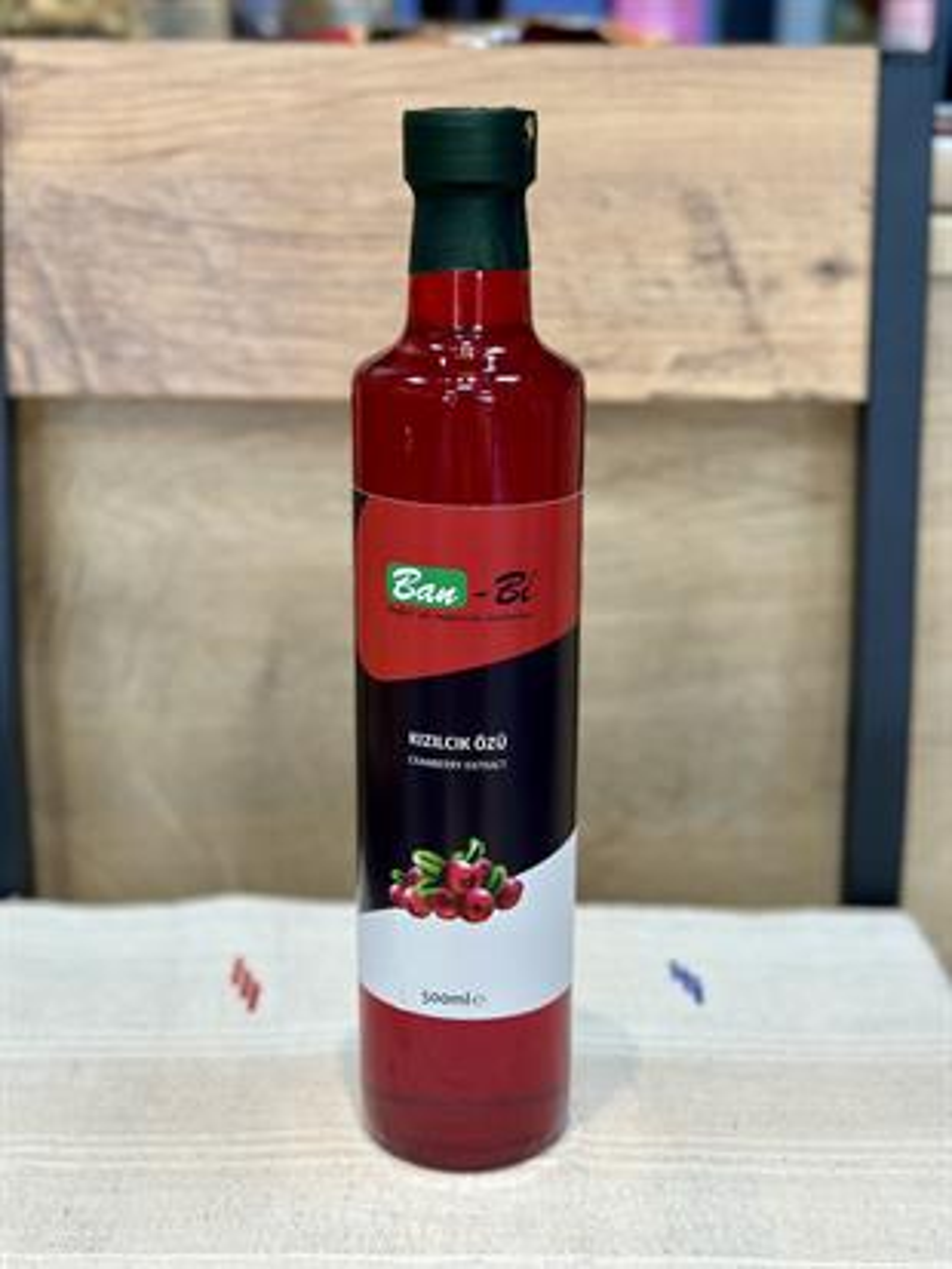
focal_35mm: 48
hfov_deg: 30.3
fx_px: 1759
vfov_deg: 39.6
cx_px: 476
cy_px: 634
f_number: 1.78
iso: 100
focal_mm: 6.86
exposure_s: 1/100
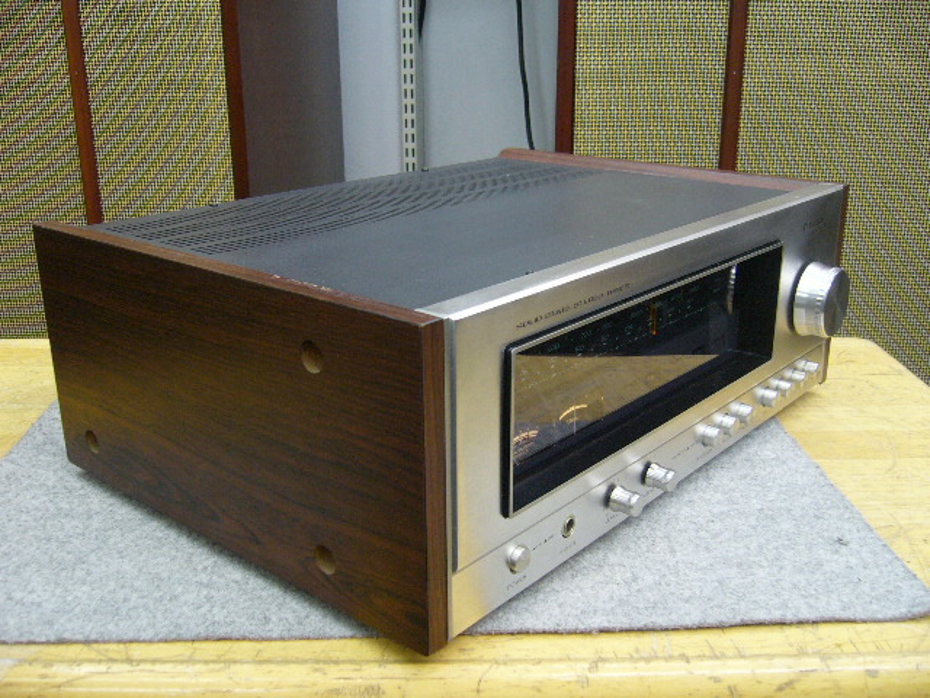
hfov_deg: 52.6
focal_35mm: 35
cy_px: 349
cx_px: 465
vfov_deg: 40.7
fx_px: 940
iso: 125
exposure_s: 1/13
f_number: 2.8
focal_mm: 5.8
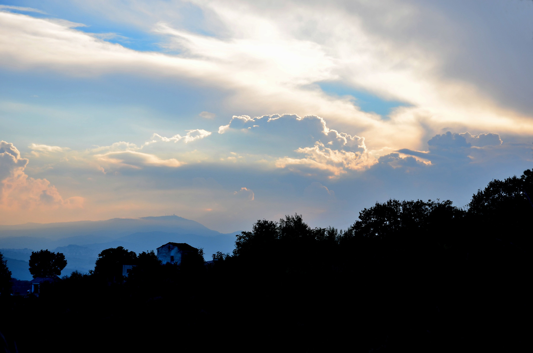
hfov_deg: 22.7
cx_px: 266
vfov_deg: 15.1
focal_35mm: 90
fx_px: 1330
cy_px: 176
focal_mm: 60
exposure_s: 1/250
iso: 100
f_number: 8
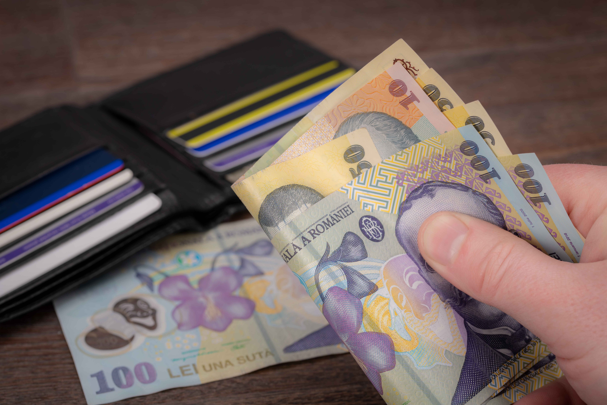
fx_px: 1770
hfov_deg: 19.5
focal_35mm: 105
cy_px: 202
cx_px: 304
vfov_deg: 13.0
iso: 100
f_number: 11
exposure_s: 1/160
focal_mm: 105
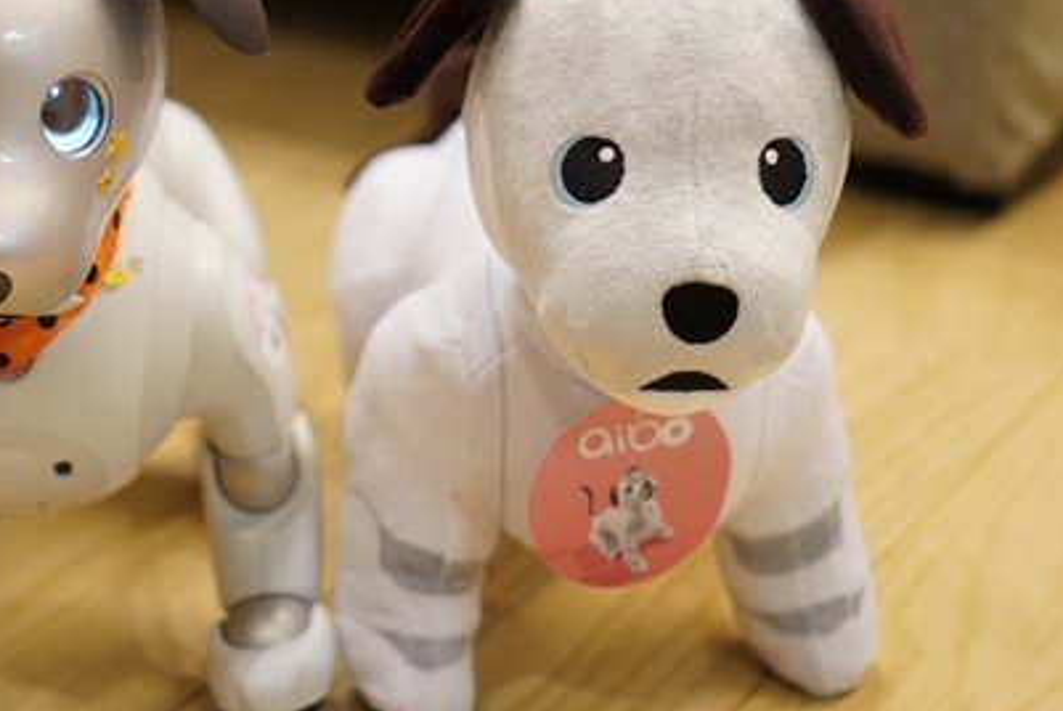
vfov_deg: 16.3
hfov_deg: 24.1
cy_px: 284
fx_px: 2476
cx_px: 355
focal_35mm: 84
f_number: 2
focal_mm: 35
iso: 500
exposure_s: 1/60
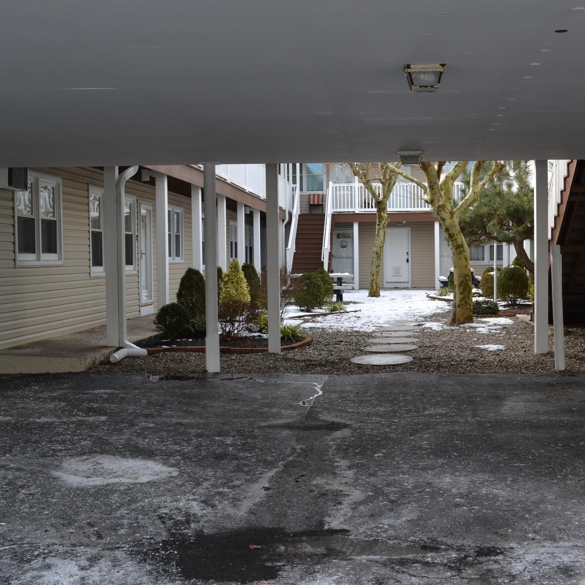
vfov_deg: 36.1
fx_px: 899
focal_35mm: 47
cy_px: 297
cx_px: 364
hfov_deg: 35.9
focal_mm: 24
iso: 160
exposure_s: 1/125
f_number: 5.6
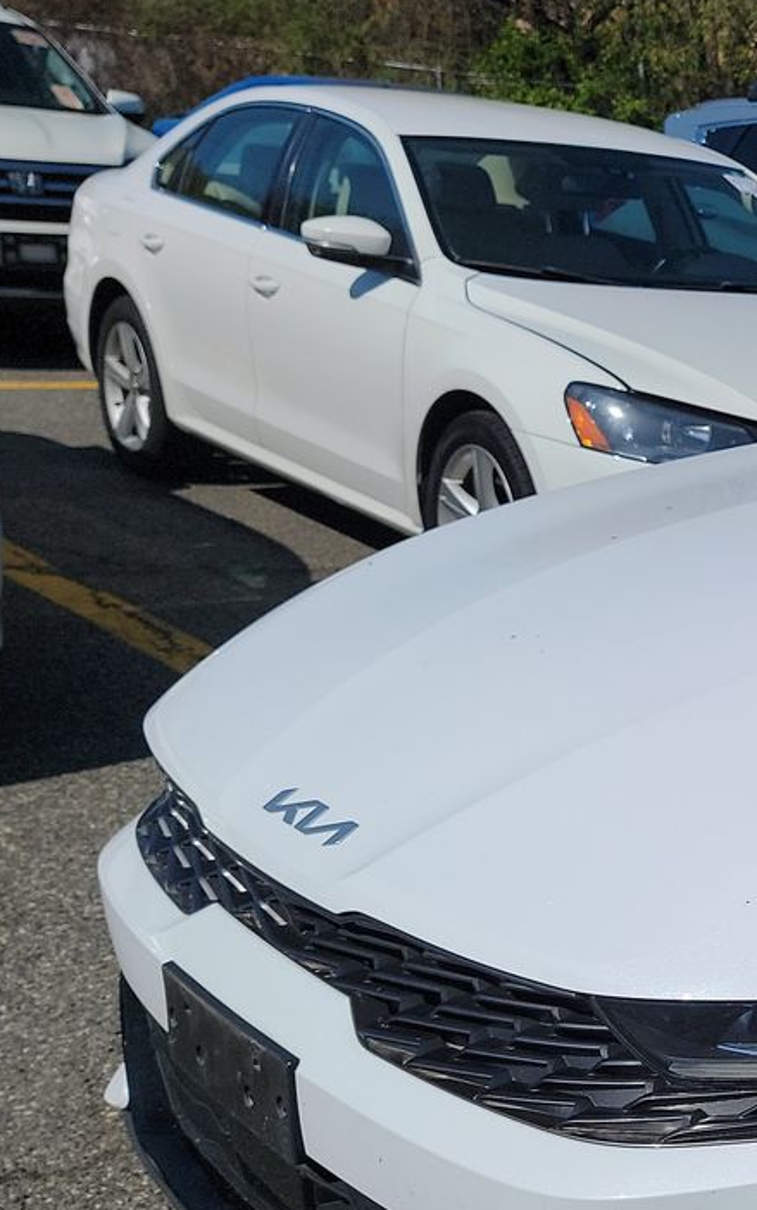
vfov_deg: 34.7
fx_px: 1914
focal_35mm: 58
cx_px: 1174
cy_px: 824
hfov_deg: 19.2
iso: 50
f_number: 1.8
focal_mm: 6.7
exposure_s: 1/2496
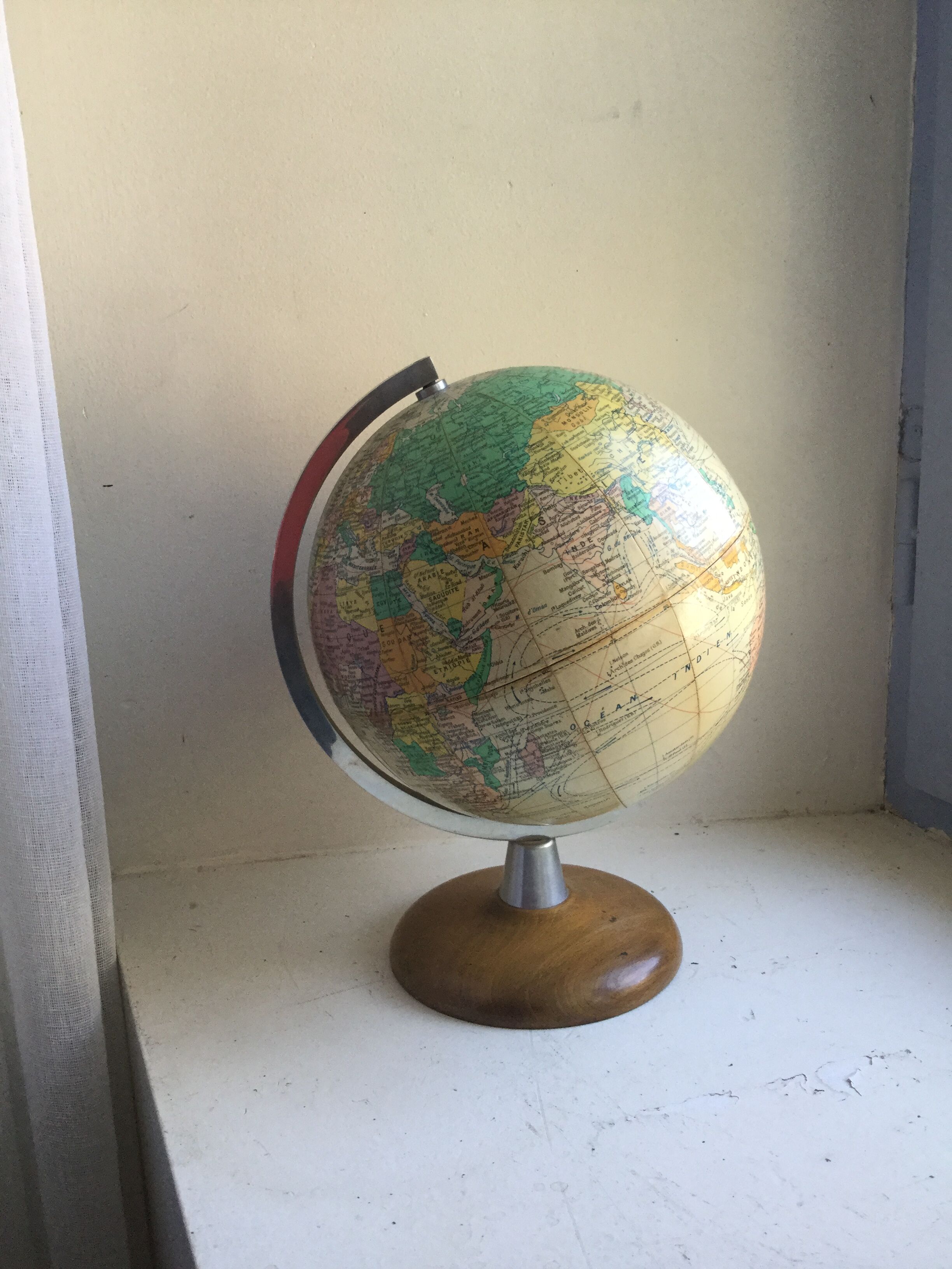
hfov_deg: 45.4
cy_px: 634
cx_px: 476
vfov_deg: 58.4
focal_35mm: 31
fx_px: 1137
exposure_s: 1/33
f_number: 2.4
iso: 50
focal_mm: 3.3
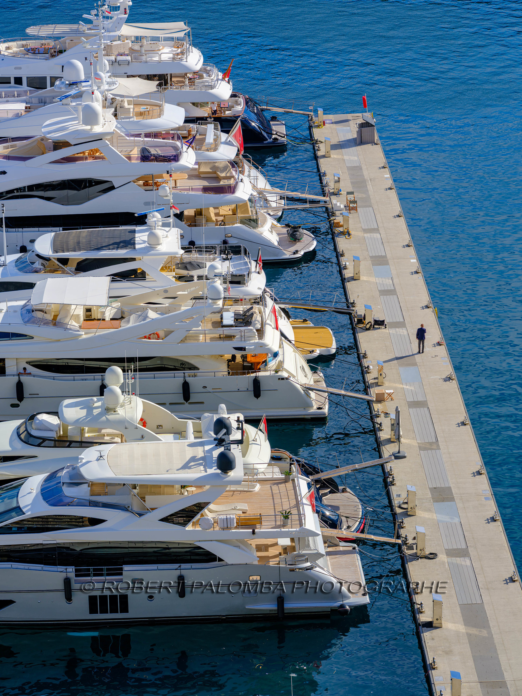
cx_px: 261
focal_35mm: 113
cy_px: 348
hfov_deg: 13.1
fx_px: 2272
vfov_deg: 17.4
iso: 320
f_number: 11
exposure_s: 1/250
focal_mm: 142.7
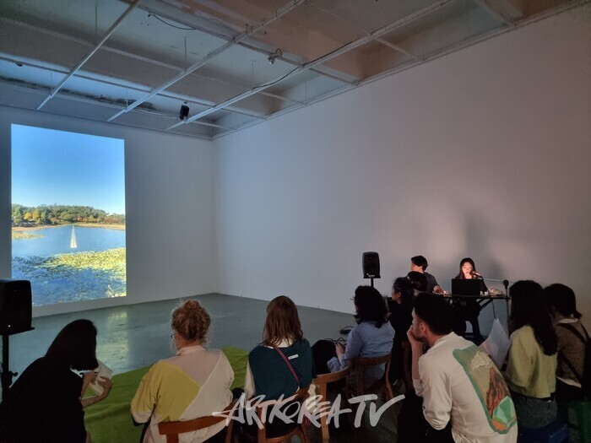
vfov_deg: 56.8
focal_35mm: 24
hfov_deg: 71.6
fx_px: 410
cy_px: 222
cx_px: 296
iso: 1600
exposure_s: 1/24
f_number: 1.8
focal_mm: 6.7
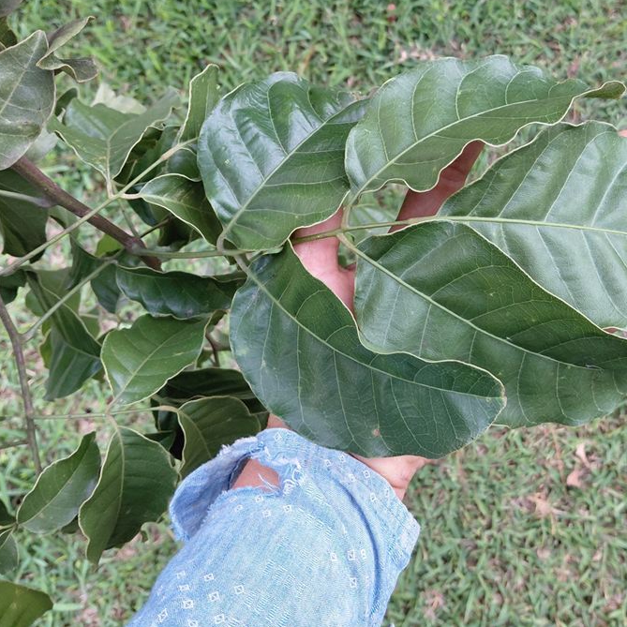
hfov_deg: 46.8
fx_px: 717
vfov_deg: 47.0
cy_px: 262
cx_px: 389
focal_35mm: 35
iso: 200
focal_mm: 4.69
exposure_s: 1/120
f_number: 1.8
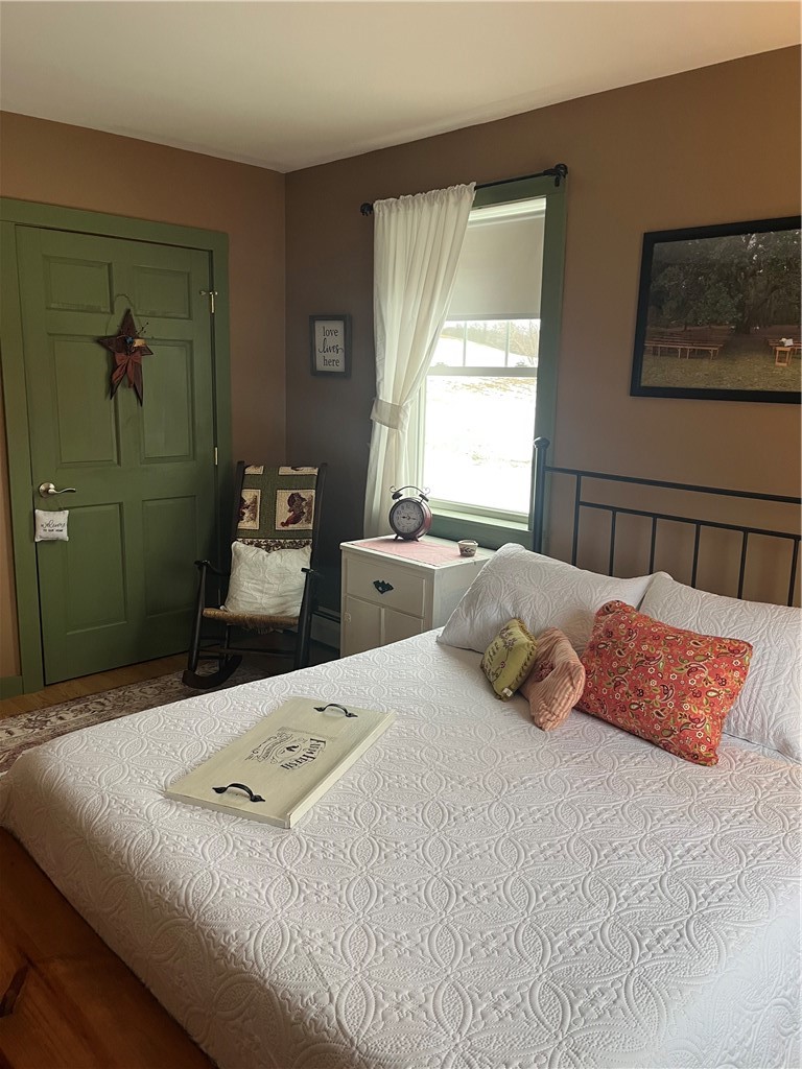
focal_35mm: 26
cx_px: 401
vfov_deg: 67.3
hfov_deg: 53.1
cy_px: 534
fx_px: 803
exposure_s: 1/60
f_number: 1.6
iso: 125
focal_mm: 5.1
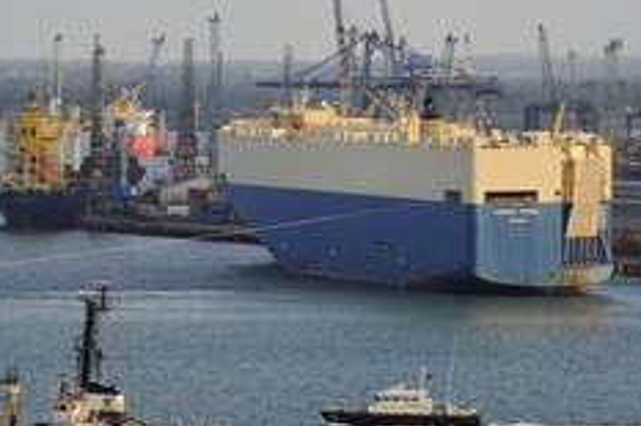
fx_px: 4982
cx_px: 107
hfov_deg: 7.3
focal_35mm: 280
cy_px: 250
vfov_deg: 4.9
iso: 400
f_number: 10
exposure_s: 1/200
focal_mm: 155
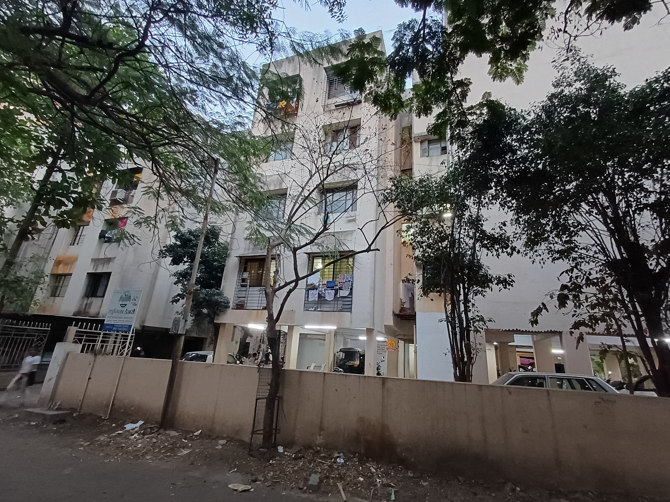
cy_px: 251
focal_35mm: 16
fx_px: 310
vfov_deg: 78.1
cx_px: 335
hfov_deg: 94.5
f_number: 2.2
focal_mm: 1.64
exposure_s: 1/17
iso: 640
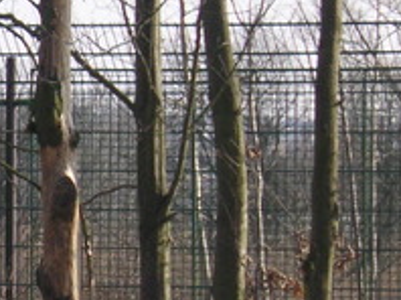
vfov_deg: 3.7
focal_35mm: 405
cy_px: 148
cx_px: -269
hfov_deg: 4.9
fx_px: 4686
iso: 50
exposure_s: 1/250
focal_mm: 16.6
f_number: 5
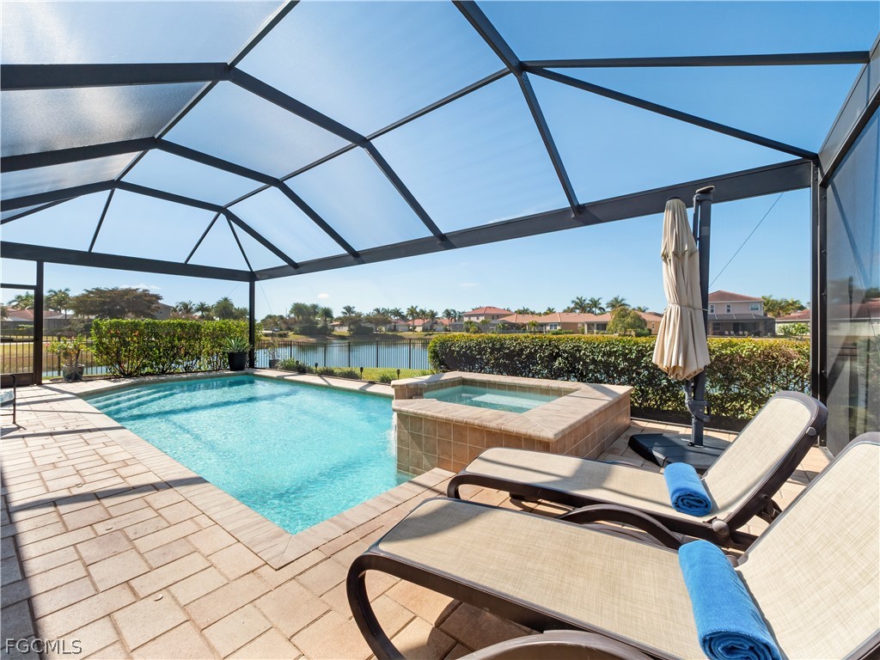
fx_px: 356
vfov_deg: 85.7
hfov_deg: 102.1
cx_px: 440
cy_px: 330
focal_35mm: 14
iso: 200
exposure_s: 1/125
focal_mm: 7
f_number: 7.1
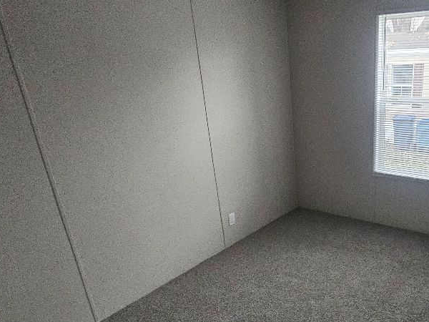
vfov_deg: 52.6
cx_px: 328
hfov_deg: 62.9
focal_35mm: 26
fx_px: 322
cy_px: 196
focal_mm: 2.2
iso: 640
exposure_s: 1/30
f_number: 2.2
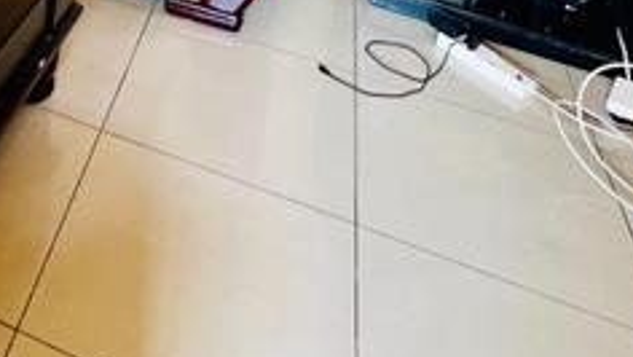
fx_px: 806
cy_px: -349
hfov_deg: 37.8
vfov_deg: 17.8
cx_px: -13
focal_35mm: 48
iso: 125
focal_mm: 1.57
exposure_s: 1/99
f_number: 1.8
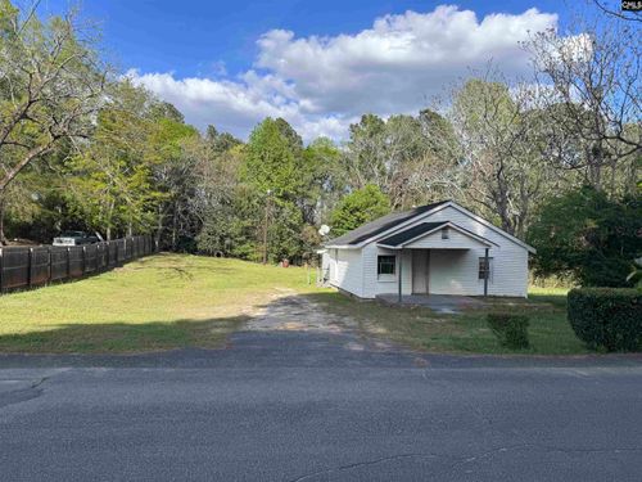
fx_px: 445
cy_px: 241
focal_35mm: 24
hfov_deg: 71.6
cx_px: 321
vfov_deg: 56.8
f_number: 1.78
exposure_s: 1/2833
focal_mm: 6.76
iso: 80
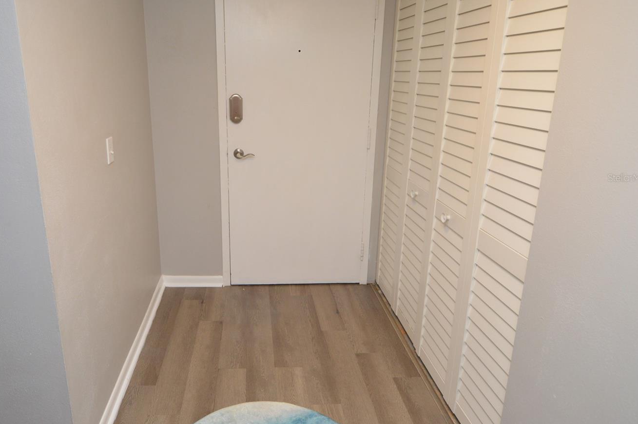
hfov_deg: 77.9
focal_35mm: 22
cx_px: 261
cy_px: 178
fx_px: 389
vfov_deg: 56.8
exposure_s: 1/60
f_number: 4
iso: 450
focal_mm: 12
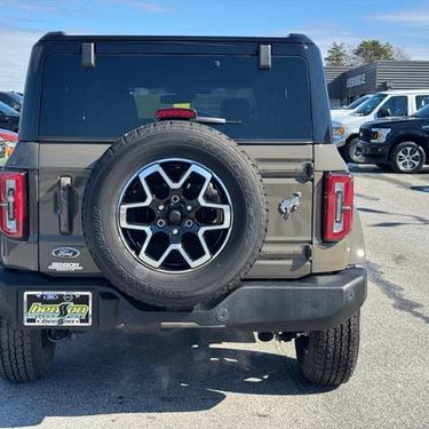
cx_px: 180
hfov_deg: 30.0
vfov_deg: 30.0
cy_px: 214
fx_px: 799
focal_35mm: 57
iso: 64
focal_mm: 6.76
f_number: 1.78
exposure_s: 1/1681
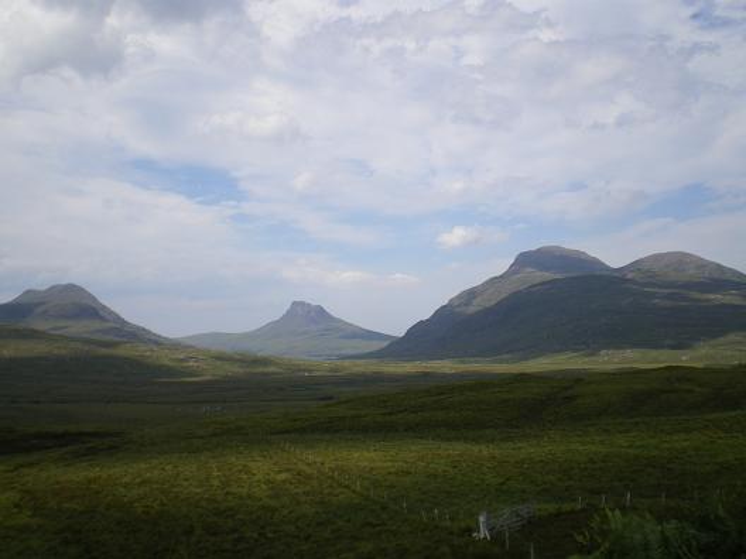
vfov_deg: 37.7
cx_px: 373
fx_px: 819
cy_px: 280
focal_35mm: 38
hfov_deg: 49.0
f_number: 4.6
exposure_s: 1/500
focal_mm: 6.3
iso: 64
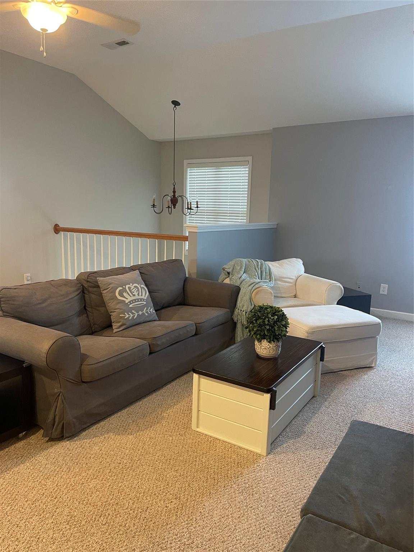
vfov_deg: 67.3
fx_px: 415
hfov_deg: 53.1
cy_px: 276
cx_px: 207
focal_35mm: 26
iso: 400
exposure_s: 1/60
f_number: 1.6
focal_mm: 5.1
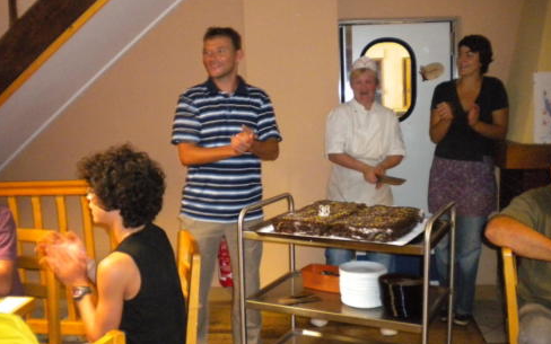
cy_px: 182
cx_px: 278
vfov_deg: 33.6
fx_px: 571
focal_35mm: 38
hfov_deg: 51.5
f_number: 3.1
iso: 800
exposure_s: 1/30
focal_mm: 6.3
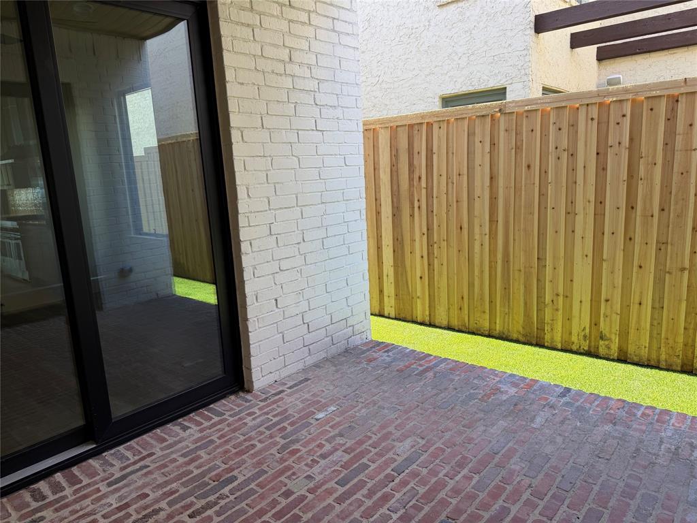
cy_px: 262
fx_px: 483
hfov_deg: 71.6
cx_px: 348
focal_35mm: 24
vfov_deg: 56.8
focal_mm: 6.76
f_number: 1.78
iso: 64
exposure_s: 1/229
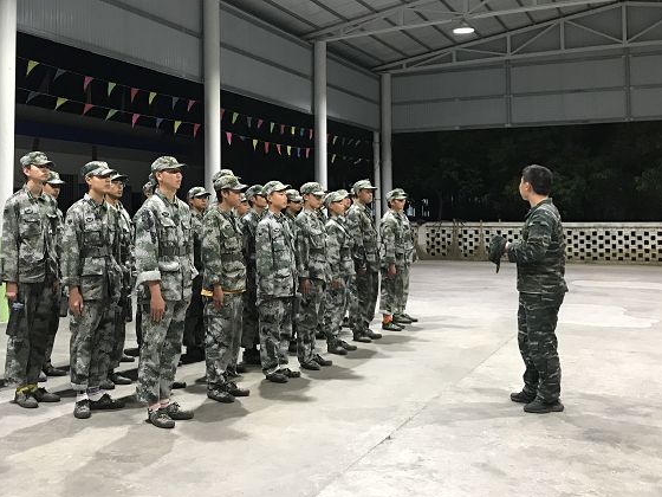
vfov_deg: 35.7
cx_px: 262
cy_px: 175
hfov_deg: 46.5
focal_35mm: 40
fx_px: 765
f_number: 1.8
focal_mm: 3.99
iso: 100
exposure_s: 1/17
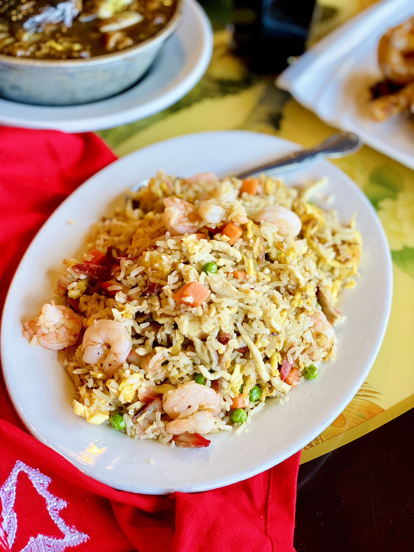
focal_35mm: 52
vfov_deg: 36.8
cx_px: 207
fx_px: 829
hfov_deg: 28.0
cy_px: 276
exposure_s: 1/120
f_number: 2
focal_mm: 6
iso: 160
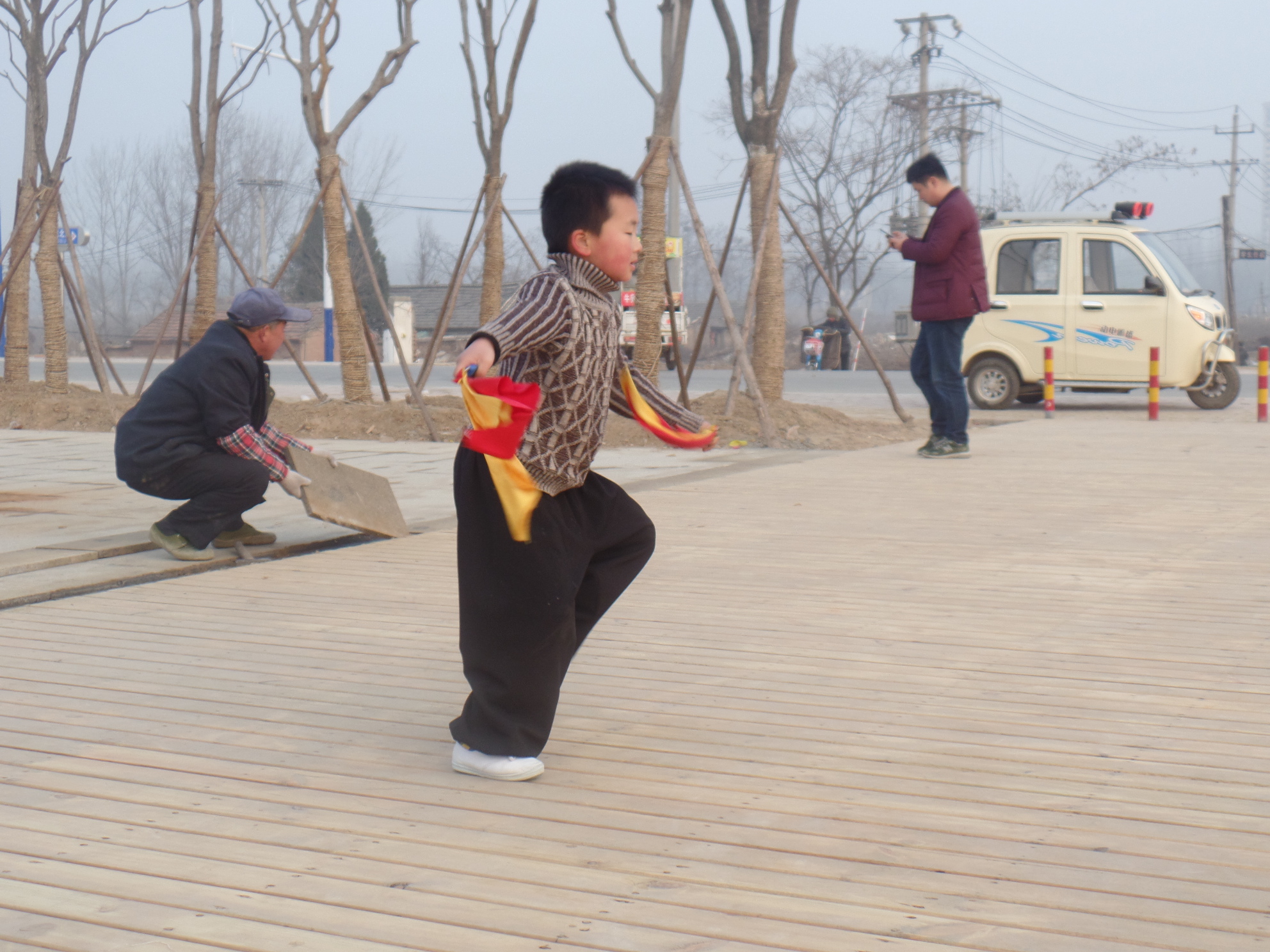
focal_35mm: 52
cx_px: 635
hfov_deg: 36.8
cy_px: 476
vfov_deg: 28.0
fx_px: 1908
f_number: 3.4
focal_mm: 9.2
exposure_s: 1/180
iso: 80
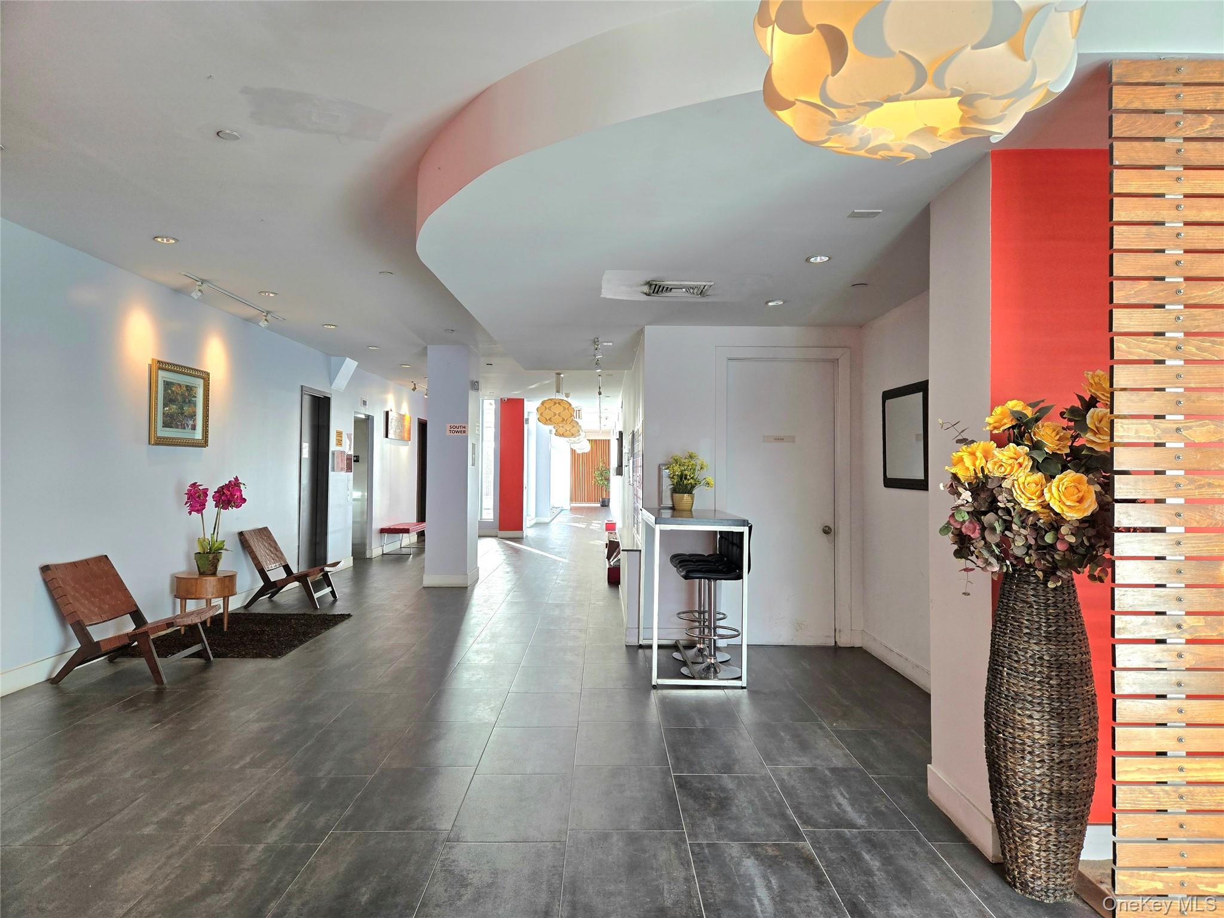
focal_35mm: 23
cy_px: 459
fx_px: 813
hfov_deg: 73.9
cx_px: 612
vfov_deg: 58.9
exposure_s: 1/120
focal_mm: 5.4
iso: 100
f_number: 1.8
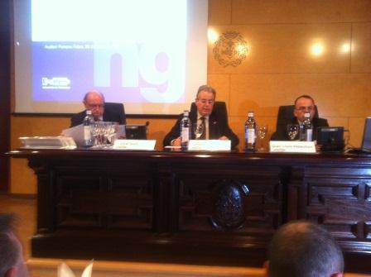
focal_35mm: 35
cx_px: 186
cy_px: 138
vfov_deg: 40.6
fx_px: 375
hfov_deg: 52.7
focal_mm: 3.85
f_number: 2.8
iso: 250
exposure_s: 1/15
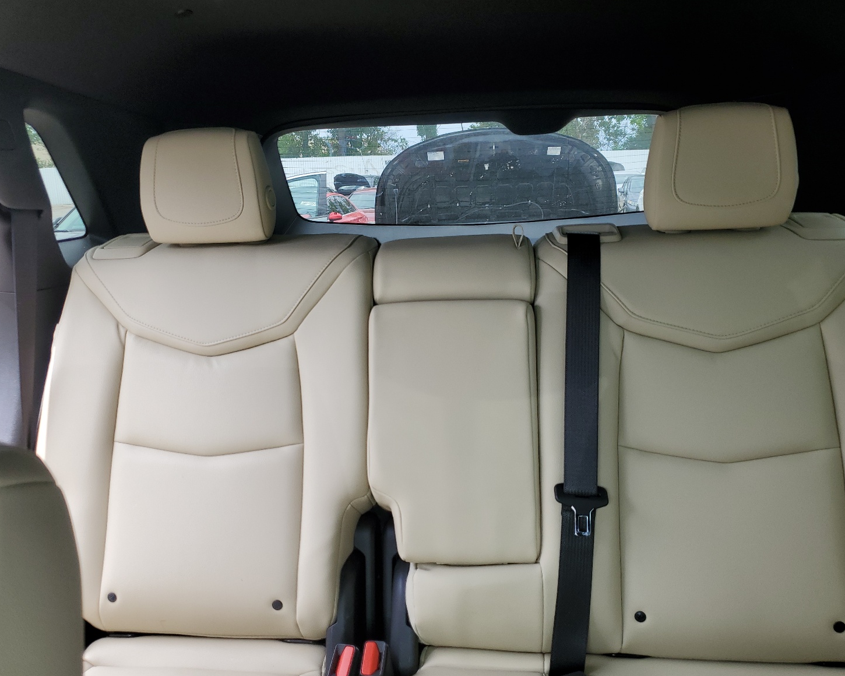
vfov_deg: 51.5
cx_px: 429
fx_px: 700
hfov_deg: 62.2
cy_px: 332
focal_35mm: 28
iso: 50
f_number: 1.5
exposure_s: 1/385
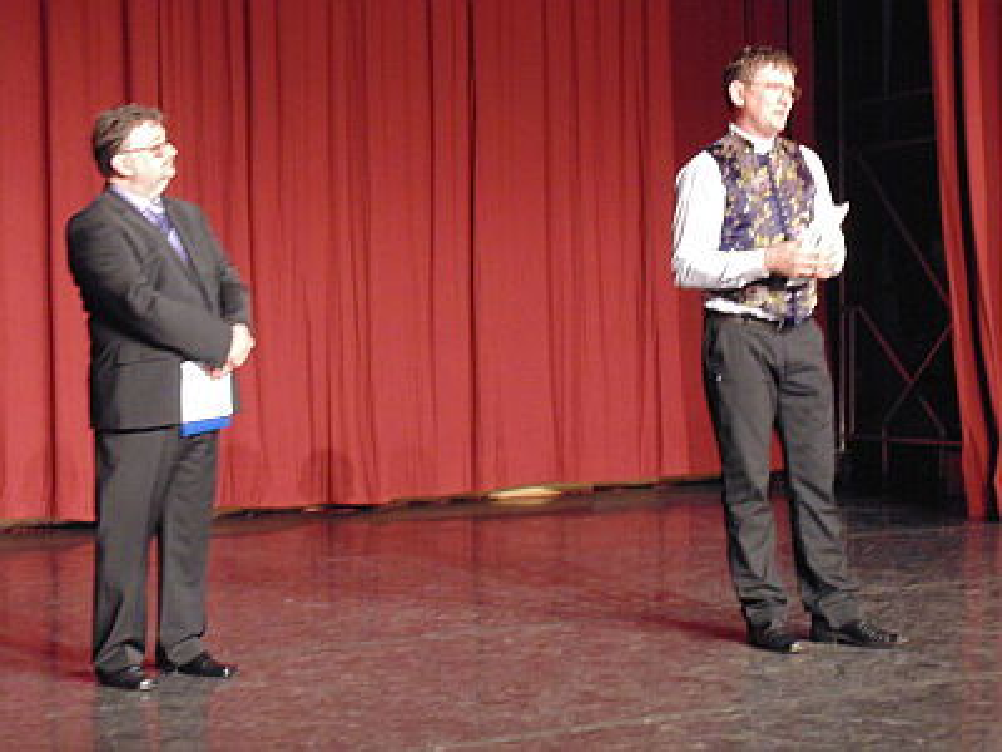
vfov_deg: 22.6
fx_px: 1881
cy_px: 376
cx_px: 501
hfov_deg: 29.8
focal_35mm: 65
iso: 400
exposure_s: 1/10
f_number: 4.1
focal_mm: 11.7
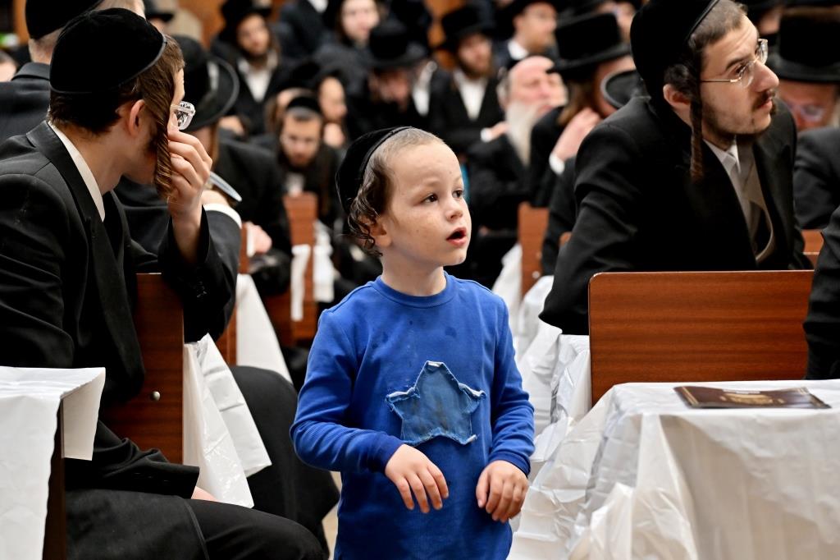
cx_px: 420
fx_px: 2822
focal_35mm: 121
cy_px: 280
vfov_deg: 11.3
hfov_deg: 16.9
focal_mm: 81
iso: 800
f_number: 4
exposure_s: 1/160
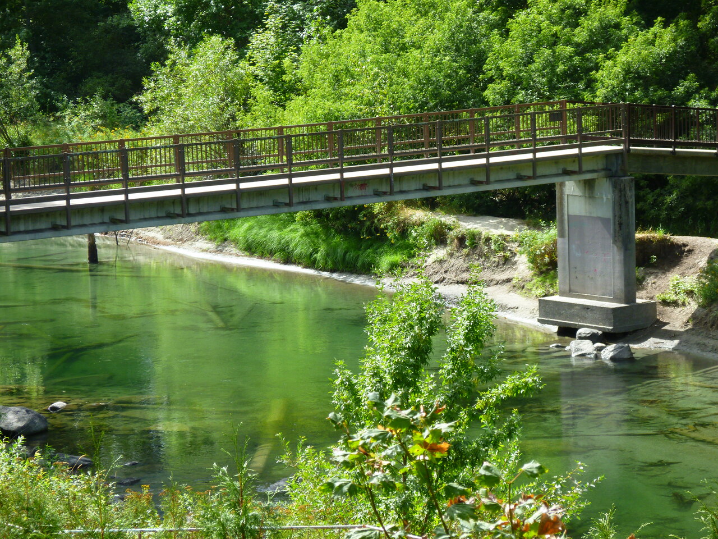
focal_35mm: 149
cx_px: 359
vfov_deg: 10.0
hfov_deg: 13.3
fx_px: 3091
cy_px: 270
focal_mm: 26.7
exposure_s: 1/80
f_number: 5.6
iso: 80
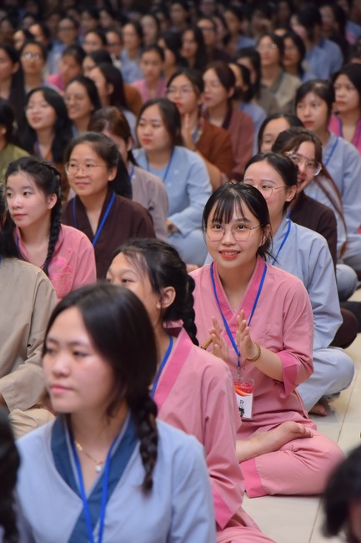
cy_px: 272
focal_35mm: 120
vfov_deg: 17.1
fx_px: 1806
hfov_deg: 11.4
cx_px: 180
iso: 1250
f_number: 5
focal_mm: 120
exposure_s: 1/125
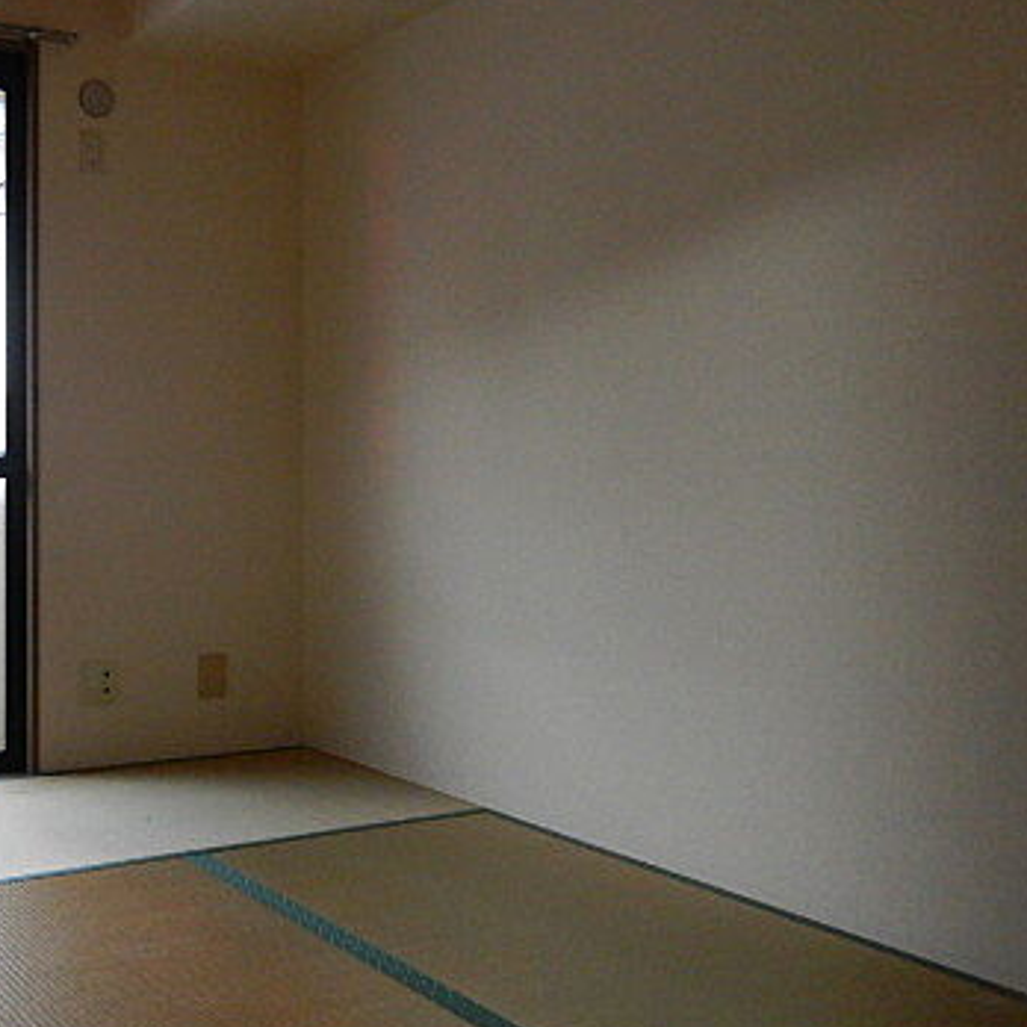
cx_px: 148
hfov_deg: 40.3
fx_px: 1309
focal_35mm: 39
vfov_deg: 42.8
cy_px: 454
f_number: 2.8
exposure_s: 1/15
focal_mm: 4.3
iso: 800
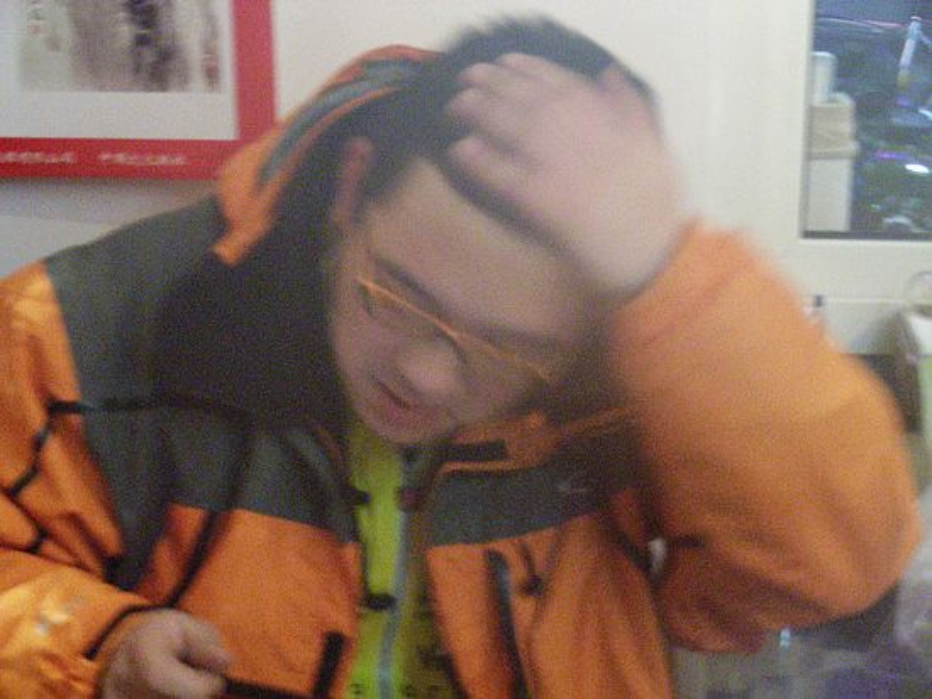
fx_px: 2341
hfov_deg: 22.5
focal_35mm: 87
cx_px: 466
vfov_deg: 17.0
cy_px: 350
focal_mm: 14.6
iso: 800
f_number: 3.5
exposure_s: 1/4.9
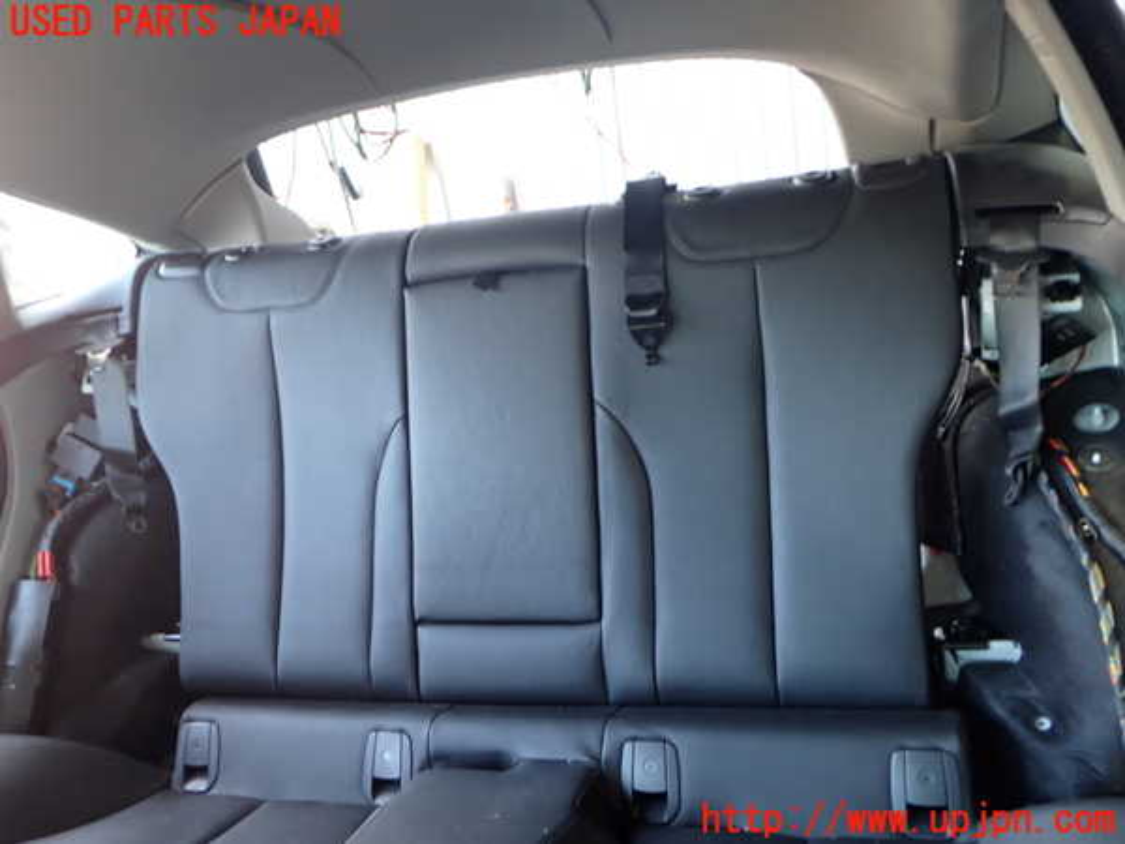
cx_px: 562
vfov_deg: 46.8
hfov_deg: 60.0
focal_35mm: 30
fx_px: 975
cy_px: 422
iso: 250
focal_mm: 5.4
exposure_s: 1/30
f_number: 2.3
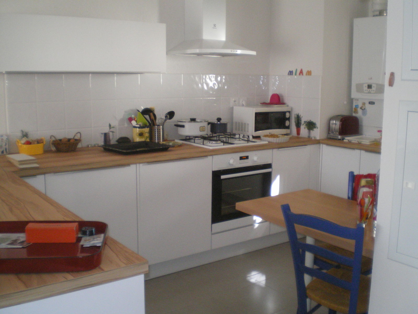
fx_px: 459
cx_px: 209
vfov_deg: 37.7
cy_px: 157
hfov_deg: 49.0
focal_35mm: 38
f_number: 3.1
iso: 400
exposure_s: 1/30
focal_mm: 6.3
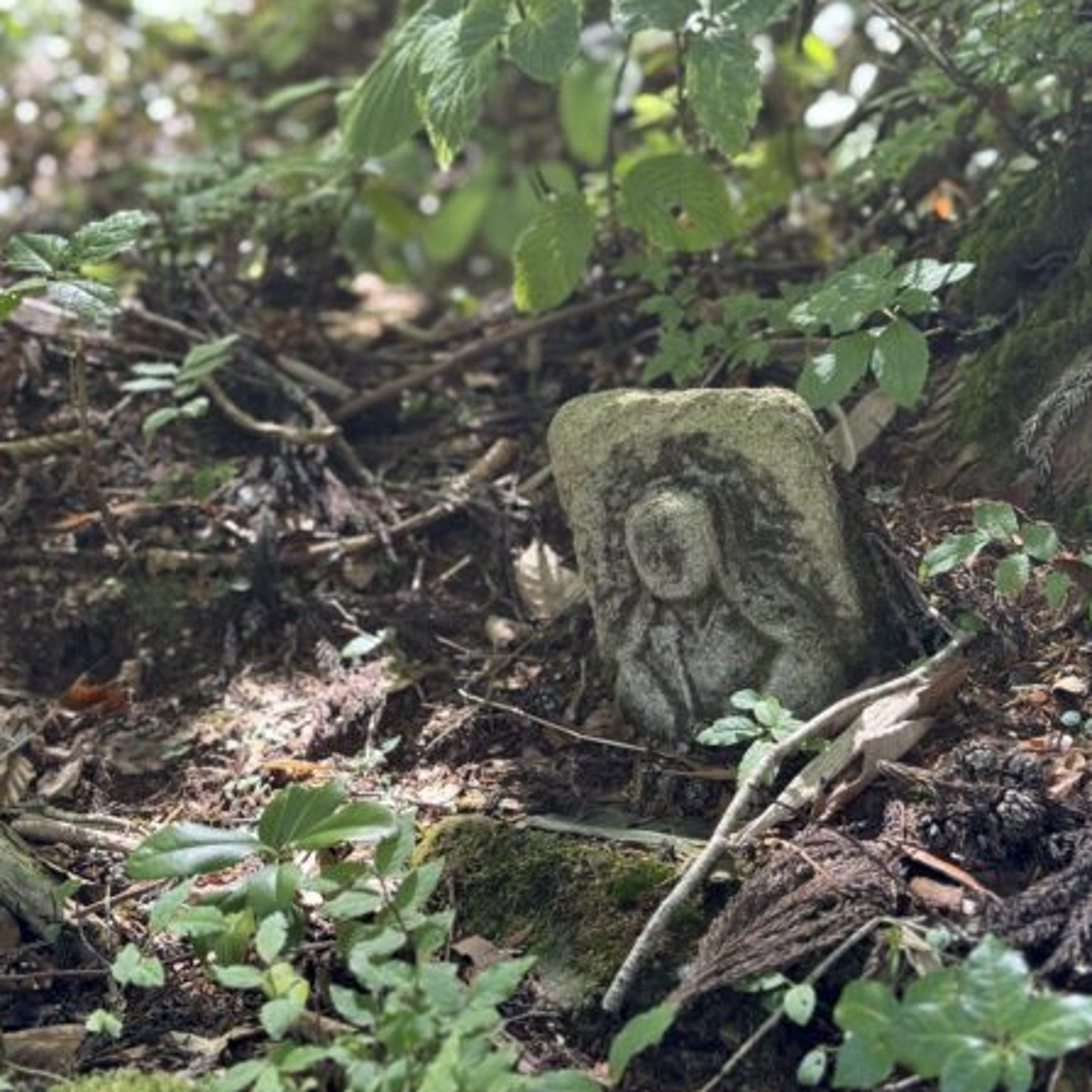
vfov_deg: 30.0
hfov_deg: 30.0
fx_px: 2034
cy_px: 545
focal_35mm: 57
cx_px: 479
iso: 100
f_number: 1.78
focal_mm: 6.76
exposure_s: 1/121
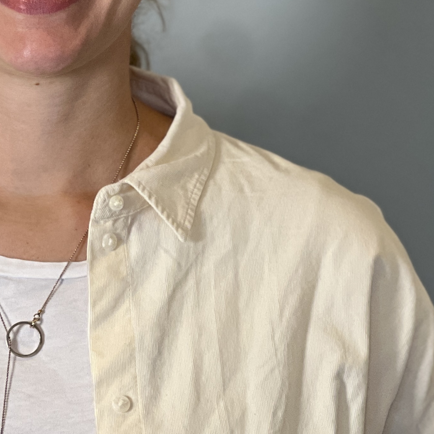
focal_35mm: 201
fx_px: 2851
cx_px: 12
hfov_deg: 8.7
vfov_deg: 8.7
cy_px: 39
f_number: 2.8
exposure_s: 1/100
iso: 200
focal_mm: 9
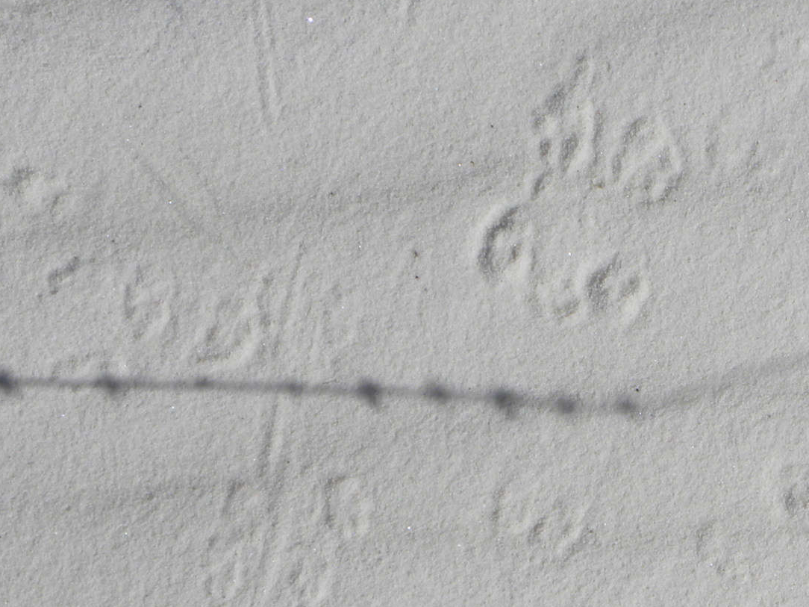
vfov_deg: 8.6
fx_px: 4043
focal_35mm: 173
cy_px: 510
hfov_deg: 11.3
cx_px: 906
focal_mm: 13.4
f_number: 8
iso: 64
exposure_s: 1/604
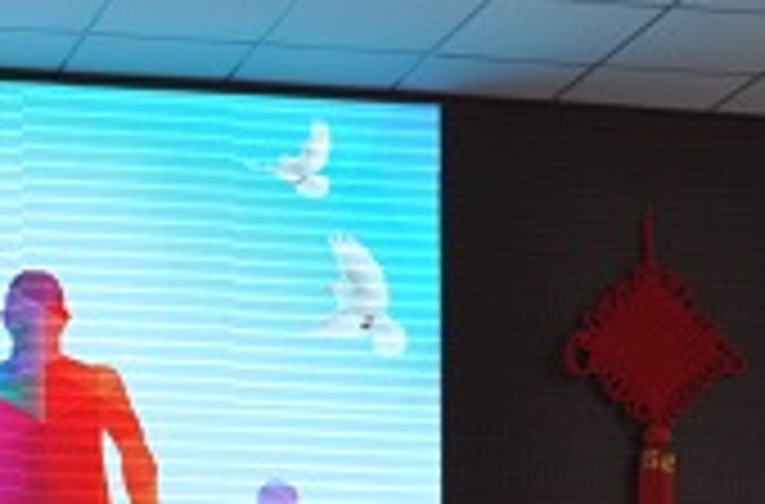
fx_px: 2922
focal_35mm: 138
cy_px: 846
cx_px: -274
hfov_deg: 14.2
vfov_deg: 9.5
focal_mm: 26
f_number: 2.8
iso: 400
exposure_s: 1/400
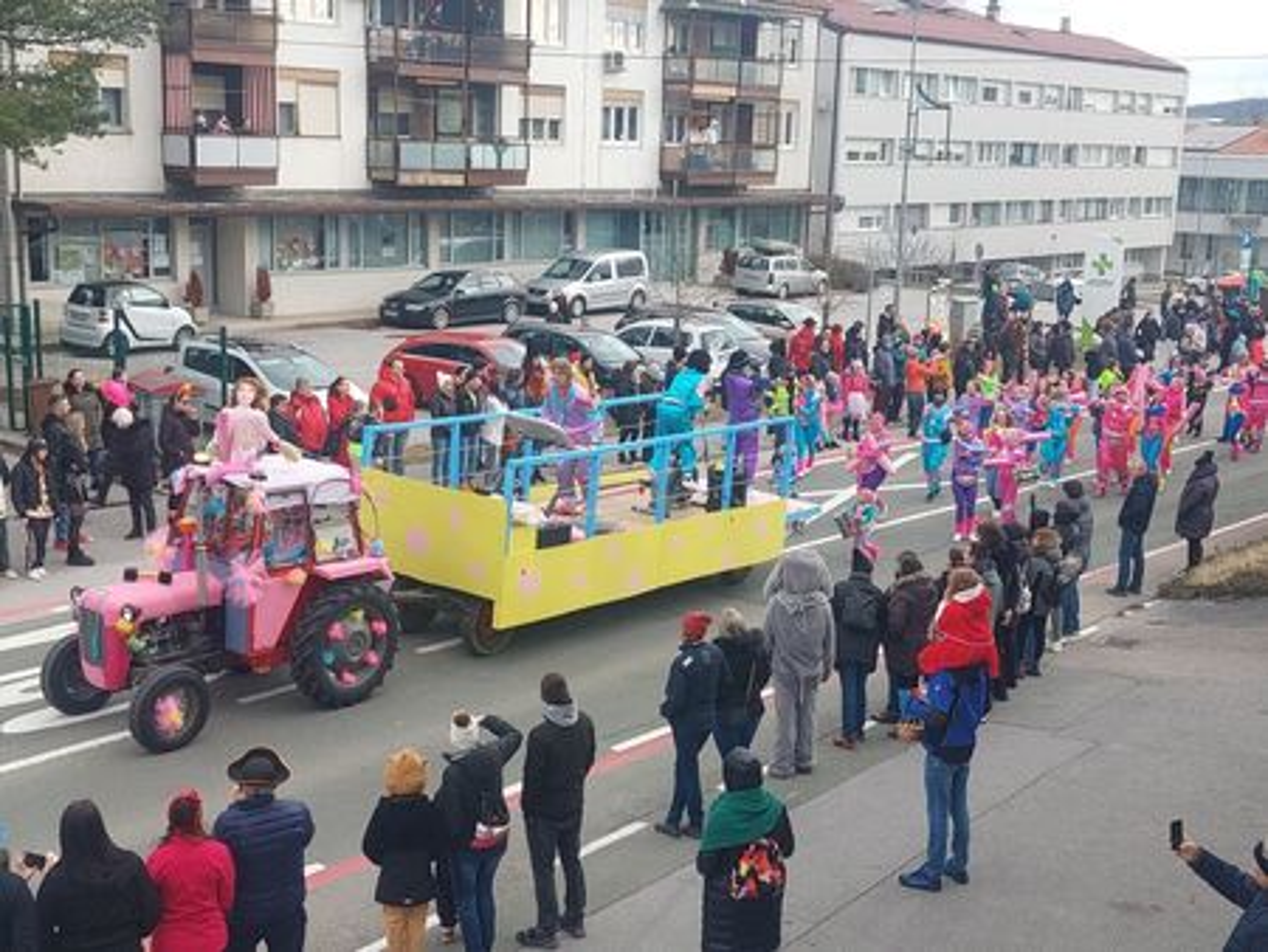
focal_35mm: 25
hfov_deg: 69.4
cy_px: 476
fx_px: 916
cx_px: 634
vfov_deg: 54.9
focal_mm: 5.23
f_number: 1.8
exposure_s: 1/491
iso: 40
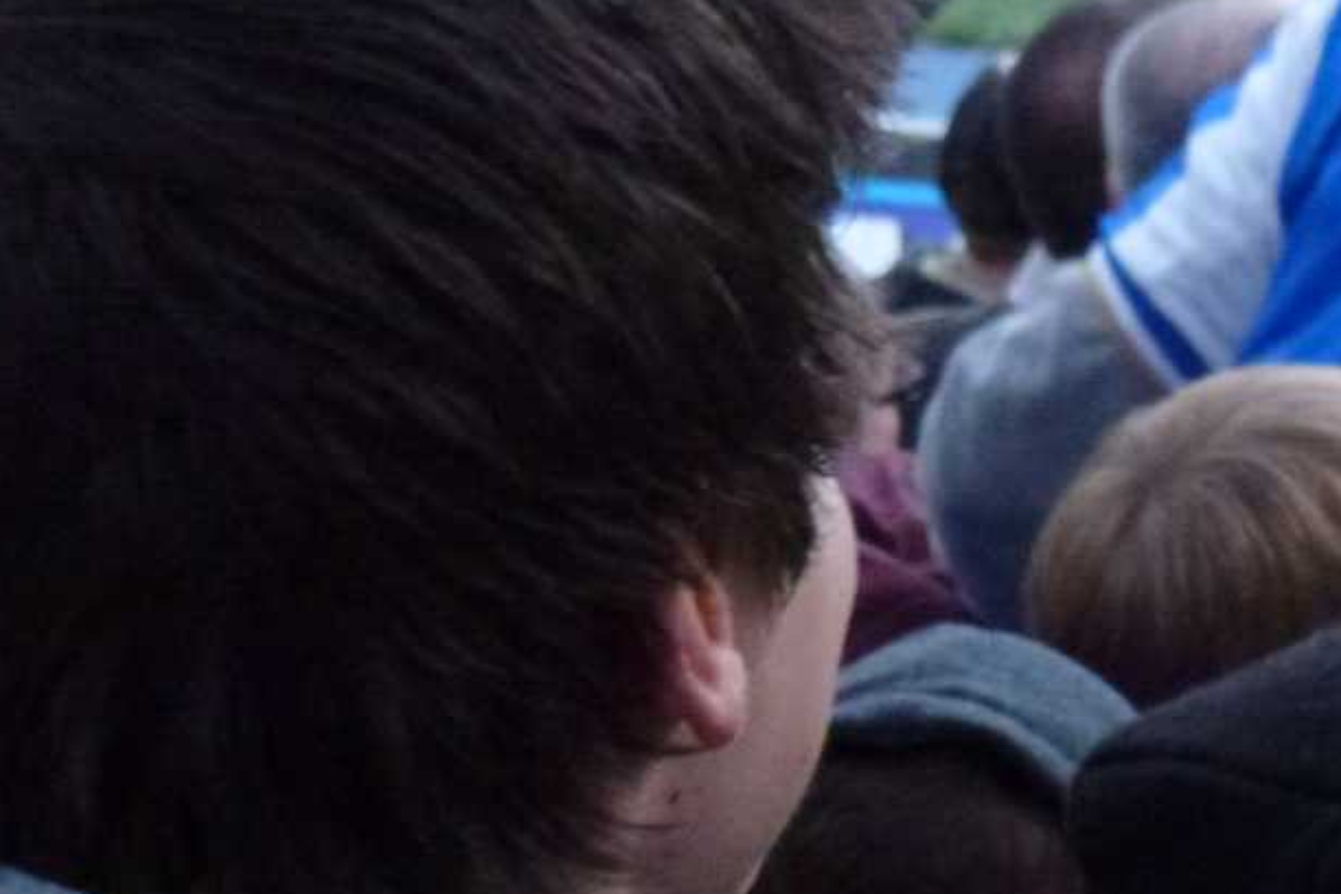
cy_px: -248
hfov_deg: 6.2
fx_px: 12254
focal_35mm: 329
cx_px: 1523
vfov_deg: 4.2
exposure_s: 1/160
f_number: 5.1
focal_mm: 21.7
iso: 640
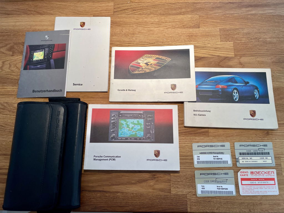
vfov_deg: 53.1
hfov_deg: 67.3
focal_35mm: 26
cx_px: 142
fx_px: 213
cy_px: 106
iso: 32
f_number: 1.6
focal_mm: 4.2
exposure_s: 1/134
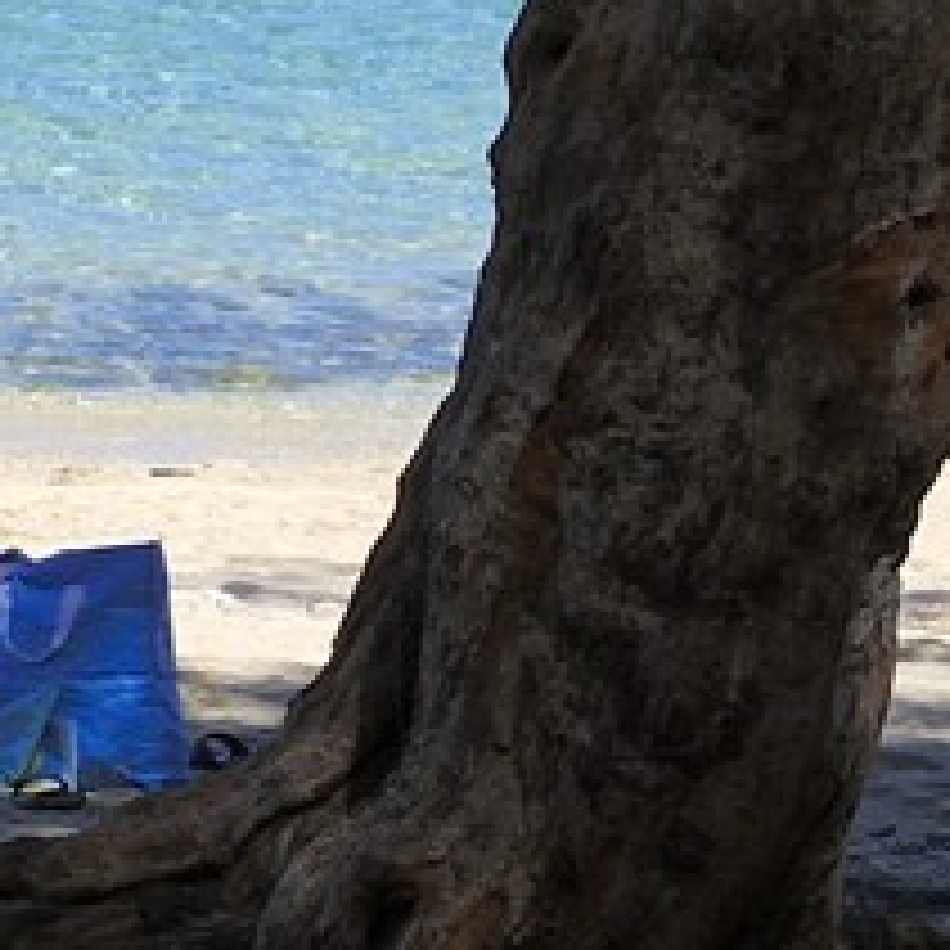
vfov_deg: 8.5
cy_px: 212
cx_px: -2274
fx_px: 6396
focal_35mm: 206
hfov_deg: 7.2
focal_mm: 32
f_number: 13
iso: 200
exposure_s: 1/250
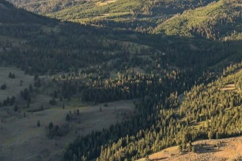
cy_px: 68
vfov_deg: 20.3
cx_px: 209
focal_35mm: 67
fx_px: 450
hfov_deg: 29.1
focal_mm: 10.26
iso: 100
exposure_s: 1/640
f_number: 2.8
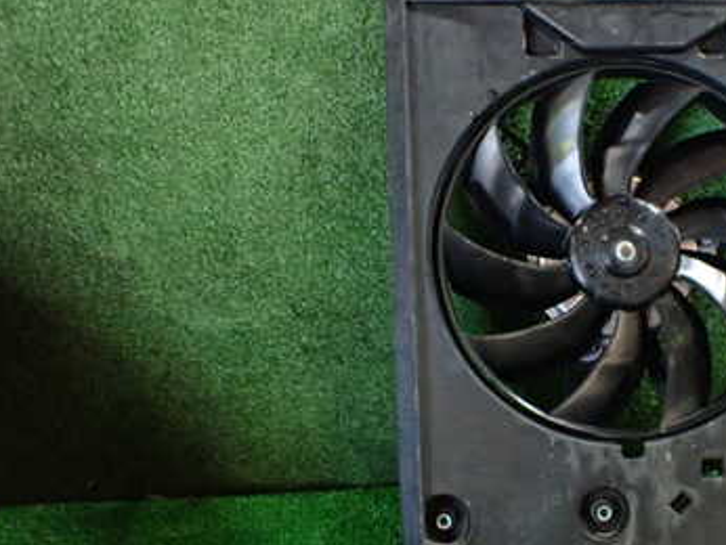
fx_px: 1091
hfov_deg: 35.6
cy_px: 346
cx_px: 579
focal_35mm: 52
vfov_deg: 28.0
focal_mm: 5.4
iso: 800
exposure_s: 1/125
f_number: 2.3
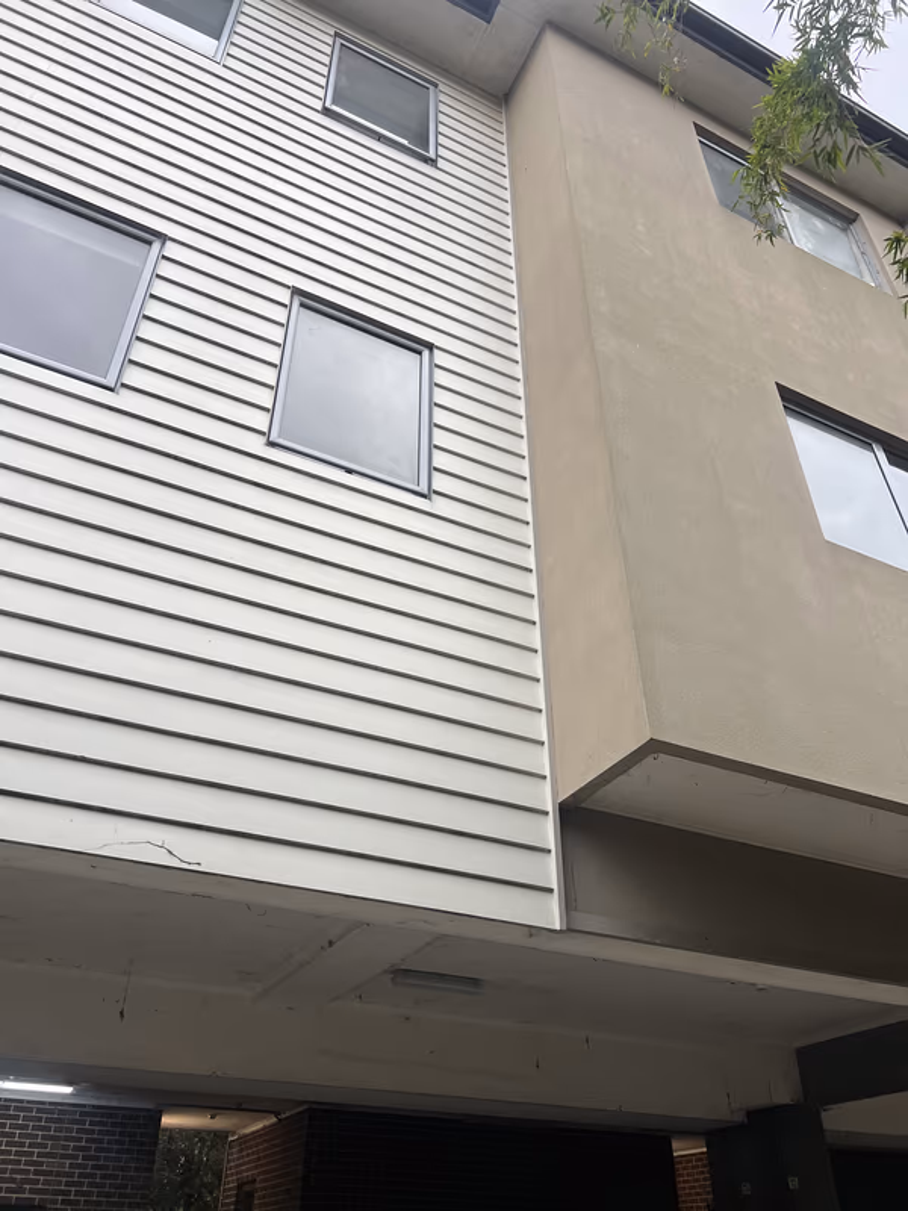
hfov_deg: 53.1
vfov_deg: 67.3
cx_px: 454
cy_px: 606
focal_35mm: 26
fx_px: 909
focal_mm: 5.7
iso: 40
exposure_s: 1/202
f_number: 1.5
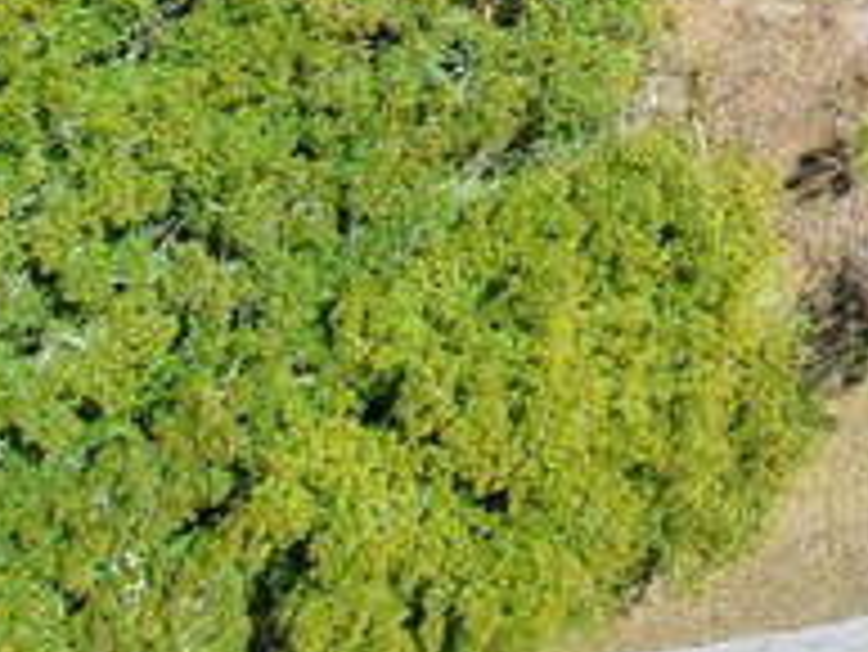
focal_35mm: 85
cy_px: -895
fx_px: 2133
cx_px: 1808
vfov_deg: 13.2
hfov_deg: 16.5
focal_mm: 3.05
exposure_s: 1/500
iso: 100
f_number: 2.2
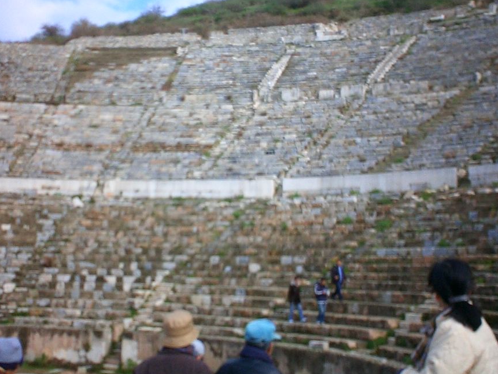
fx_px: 791
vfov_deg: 26.5
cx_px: 249
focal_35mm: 55
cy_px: 156
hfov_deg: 34.9
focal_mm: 5.6
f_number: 3.5
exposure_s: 1/800
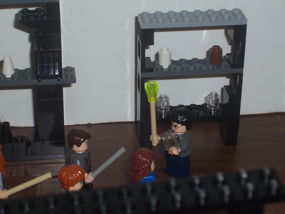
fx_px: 840
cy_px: 107
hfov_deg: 19.3
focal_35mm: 102
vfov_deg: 14.5
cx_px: 142
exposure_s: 1/90
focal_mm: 16.8
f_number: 4.6
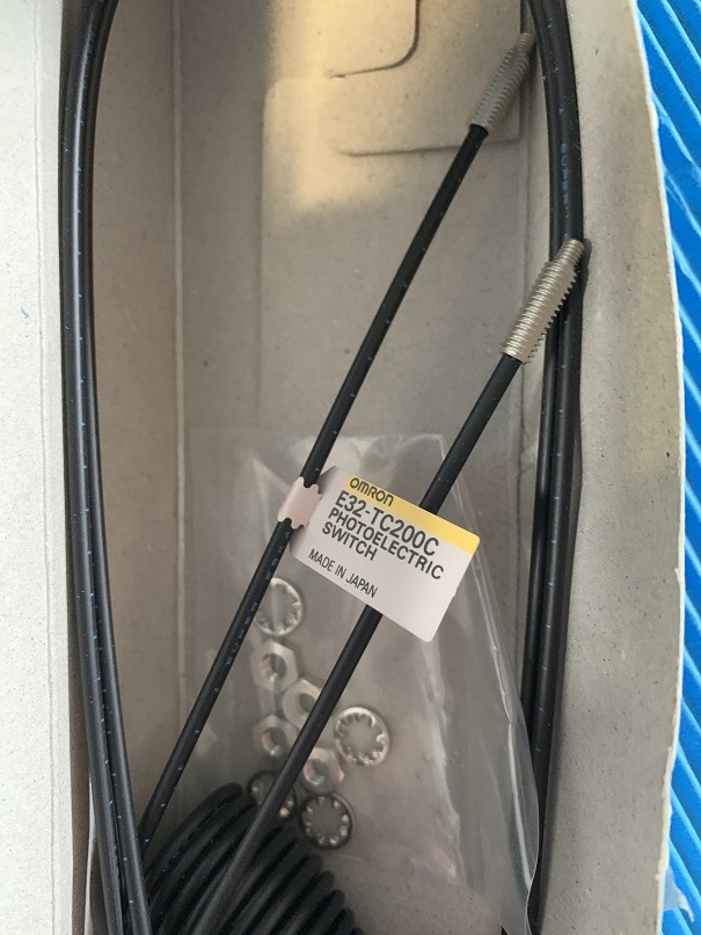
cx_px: 350
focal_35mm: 26
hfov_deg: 53.1
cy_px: 468
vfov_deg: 67.3
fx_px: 702
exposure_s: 1/30
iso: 500
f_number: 1.8
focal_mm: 4.25
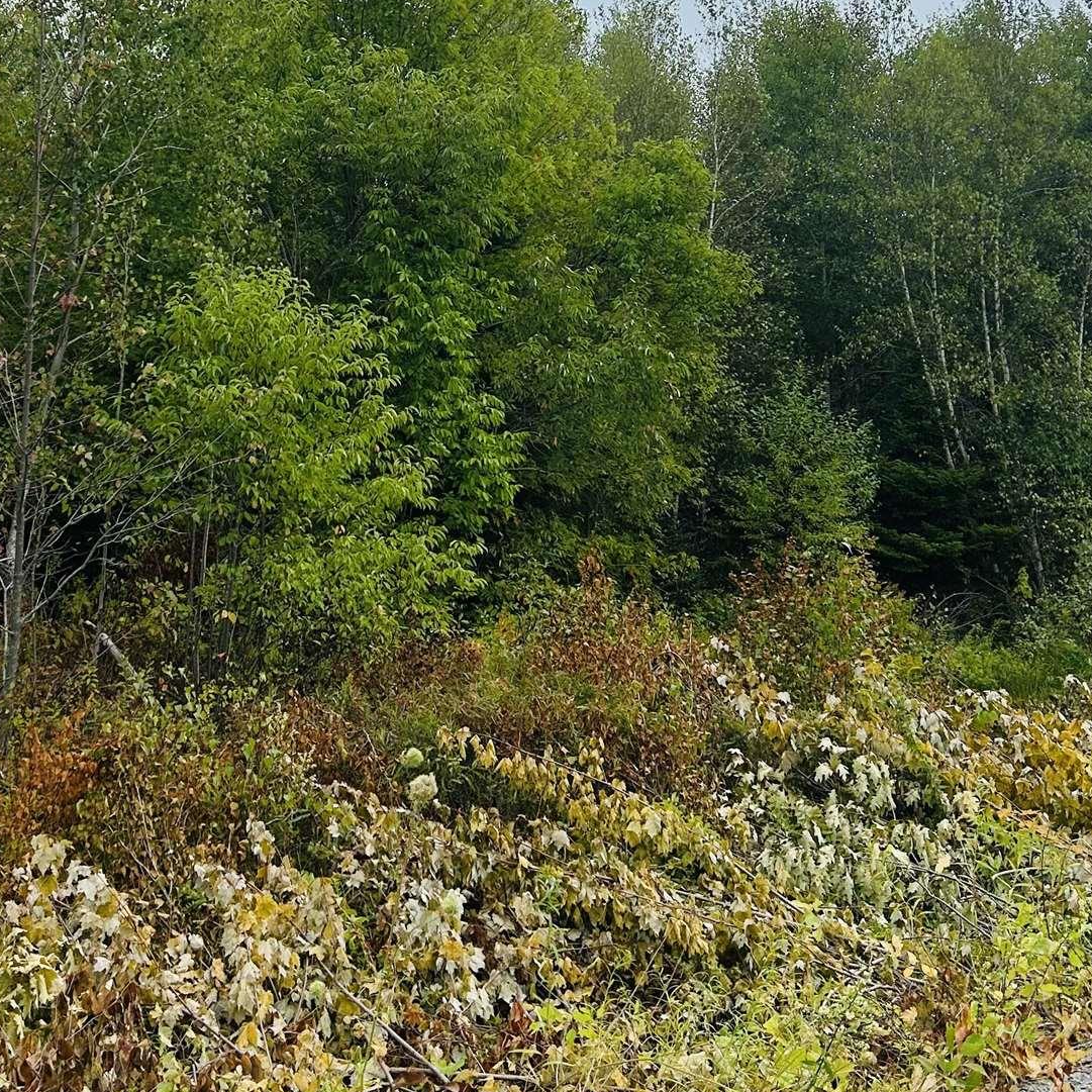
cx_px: 380
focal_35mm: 49
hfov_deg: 34.4
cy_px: 194
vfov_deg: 33.5
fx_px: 1749
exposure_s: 1/5882
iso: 50
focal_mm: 5.7
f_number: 1.5
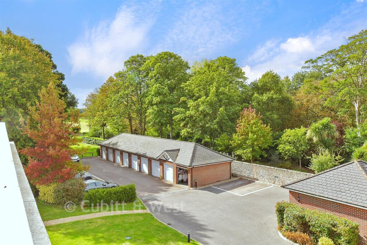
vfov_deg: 43.6
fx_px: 306
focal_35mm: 30
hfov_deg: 61.9
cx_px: 184
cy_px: 122
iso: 500
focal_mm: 20
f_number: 14
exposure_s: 1/160
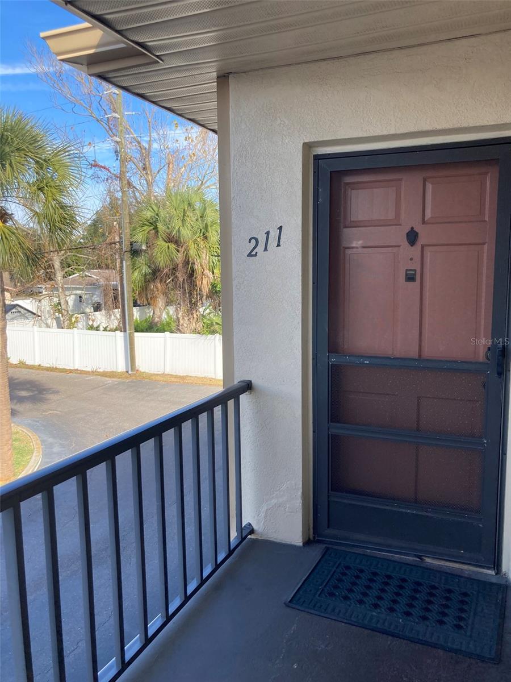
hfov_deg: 49.7
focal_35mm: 28
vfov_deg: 63.4
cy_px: 341
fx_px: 551
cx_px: 256
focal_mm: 3.99
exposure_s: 1/436
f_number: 1.8
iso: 20
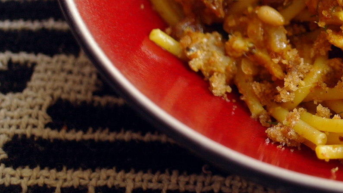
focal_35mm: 121
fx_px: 1101
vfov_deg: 9.8
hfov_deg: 17.0
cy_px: -58
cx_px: 404
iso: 100
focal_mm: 30
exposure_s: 1/180
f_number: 2.2
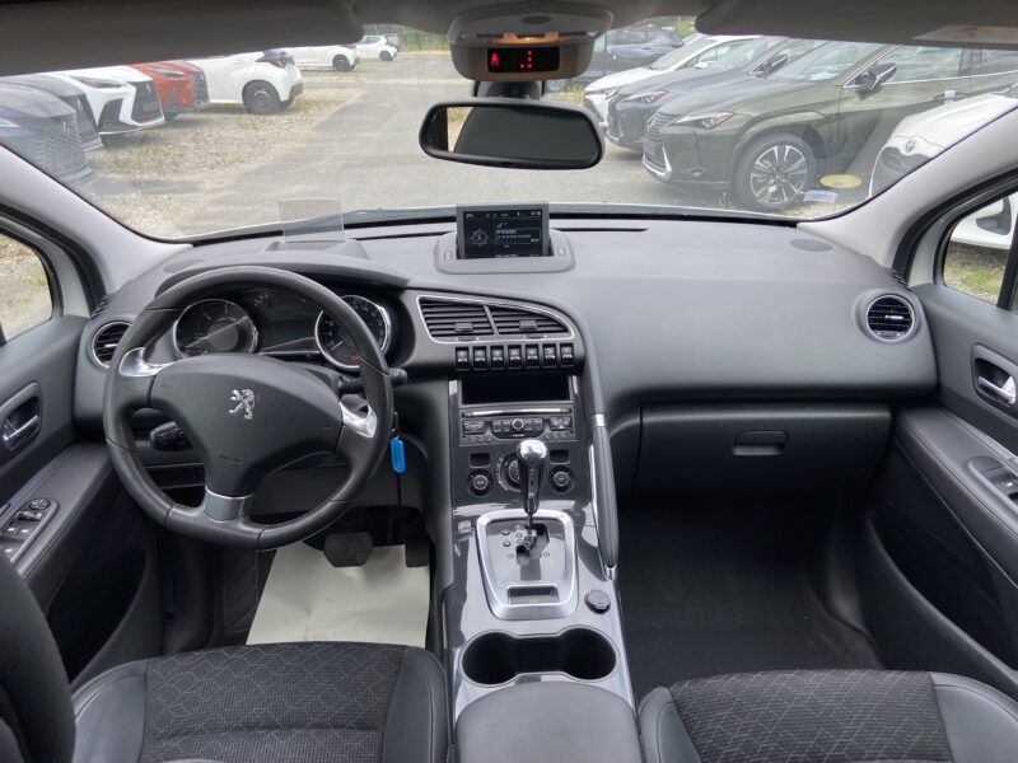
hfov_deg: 67.3
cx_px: 509
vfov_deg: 53.1
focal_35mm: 26
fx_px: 765
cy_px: 382
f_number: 1.8
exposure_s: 1/307
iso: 32
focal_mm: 4.25
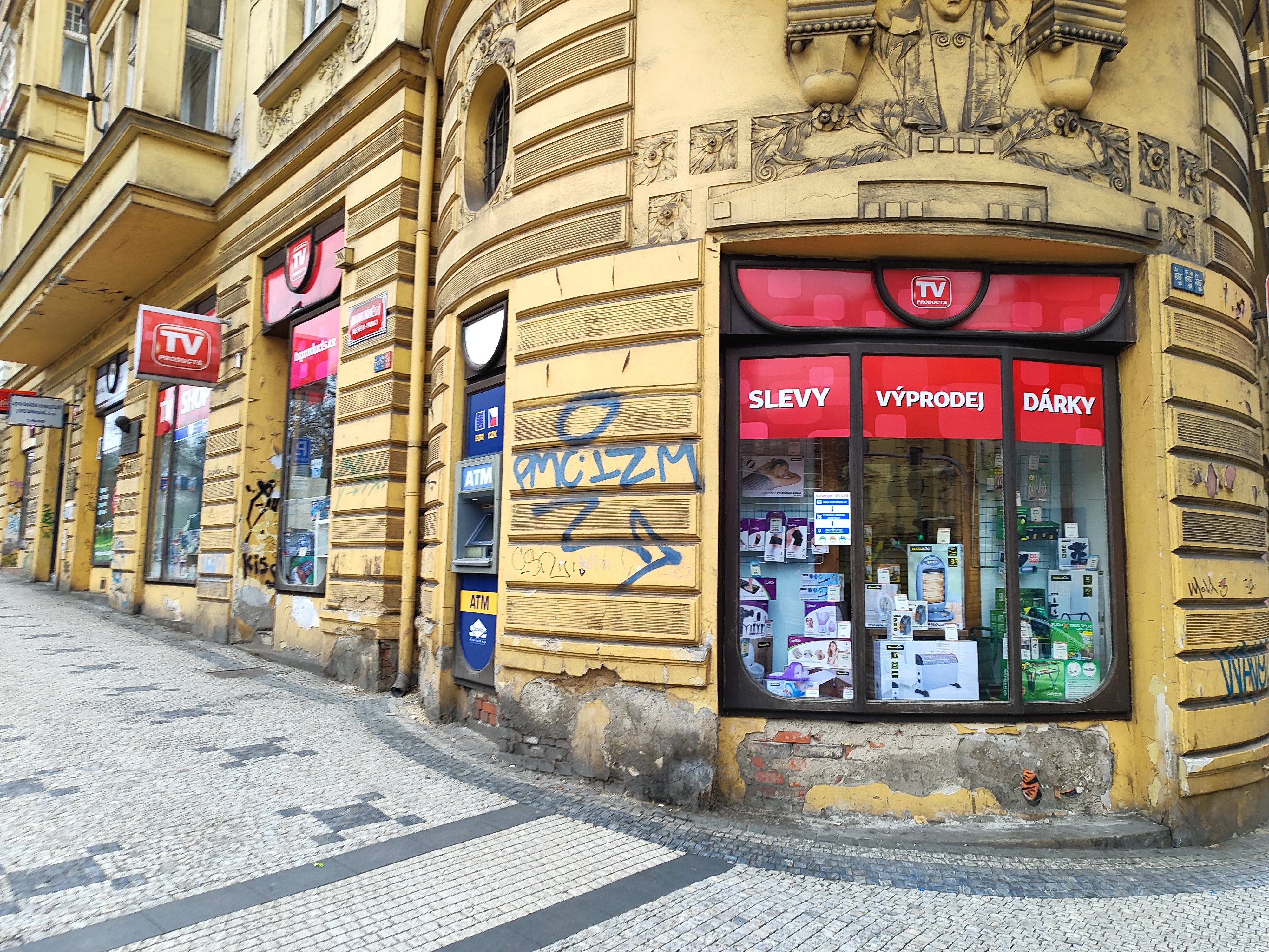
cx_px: 634
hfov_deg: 71.6
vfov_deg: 56.8
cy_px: 476
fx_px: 880
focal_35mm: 24
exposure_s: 1/100
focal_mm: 5.89
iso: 91
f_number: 1.89
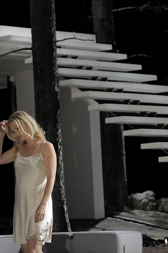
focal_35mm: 182
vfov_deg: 11.3
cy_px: 44
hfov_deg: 7.5
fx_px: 1276
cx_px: 36
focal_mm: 102
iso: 800
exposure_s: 1/200
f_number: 2.8
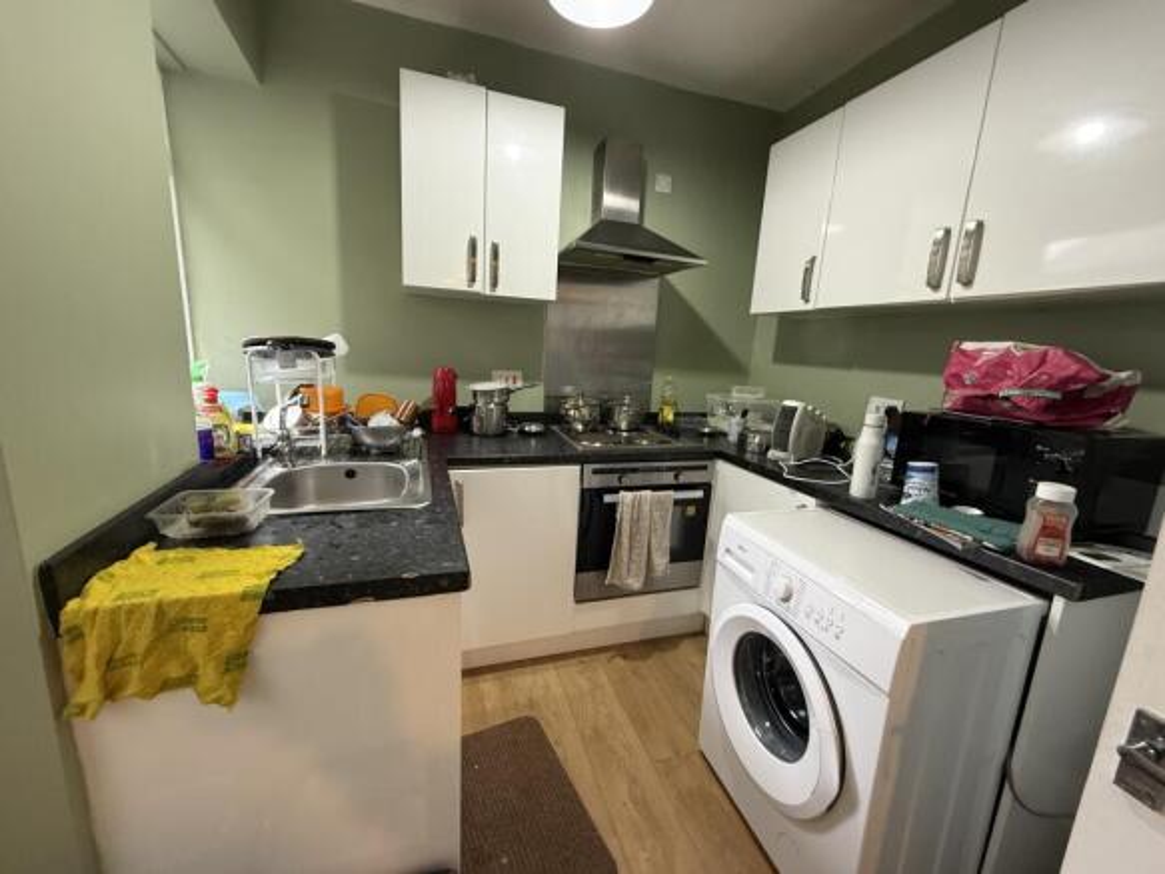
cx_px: 582
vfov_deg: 85.7
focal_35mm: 14
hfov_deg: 102.1
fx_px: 471
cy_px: 437
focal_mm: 2.22
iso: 320
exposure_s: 1/50
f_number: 2.2
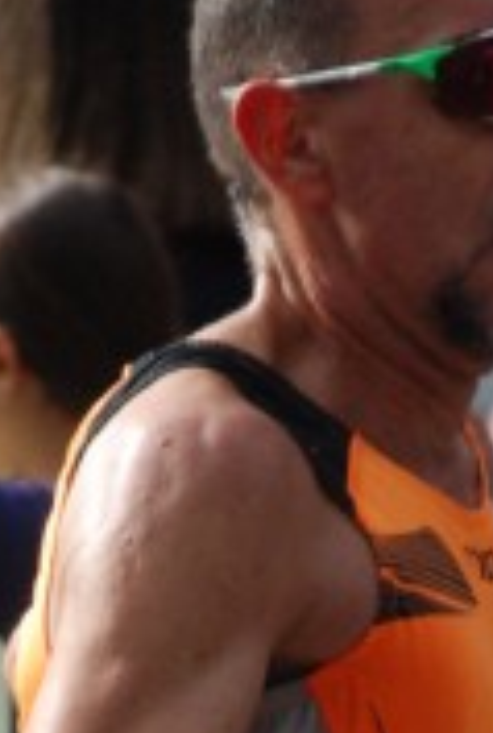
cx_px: 437
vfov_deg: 3.8
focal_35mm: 533
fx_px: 10878
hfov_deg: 2.6
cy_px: 1027
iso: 1000
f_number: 5.6
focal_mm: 105
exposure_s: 1/800
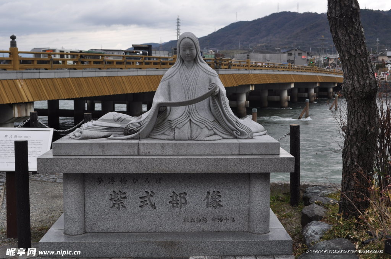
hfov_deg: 41.2
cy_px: 130
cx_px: 196
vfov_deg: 28.0
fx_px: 521
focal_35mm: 48
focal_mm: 32
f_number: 8
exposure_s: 1/60
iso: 200
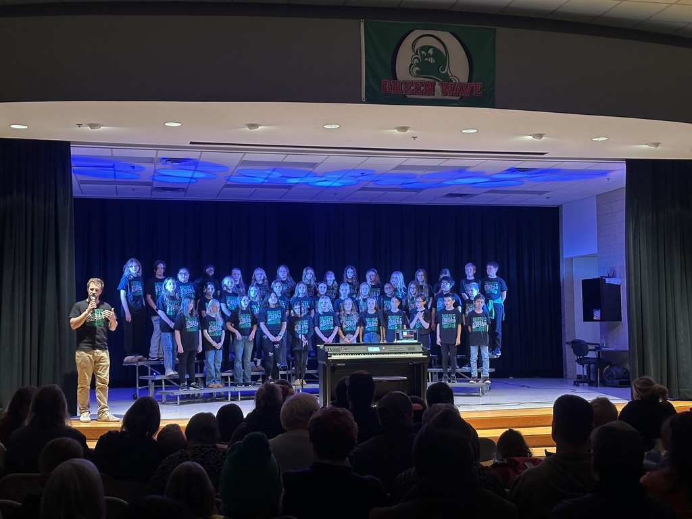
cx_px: 346
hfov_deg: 39.7
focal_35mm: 48
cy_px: 260
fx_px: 960
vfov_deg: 30.3
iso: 500
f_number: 1.78
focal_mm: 6.86
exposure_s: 1/30
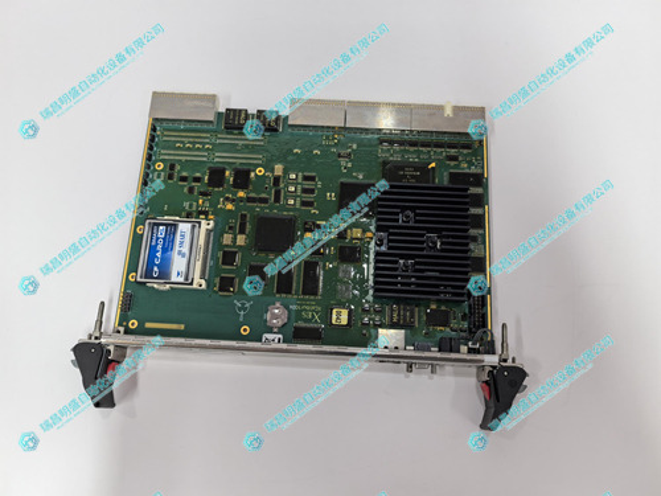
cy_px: 248
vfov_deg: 51.4
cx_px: 330
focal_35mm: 27
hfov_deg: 65.3
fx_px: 516
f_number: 2
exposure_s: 1/100
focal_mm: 5.75
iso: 160
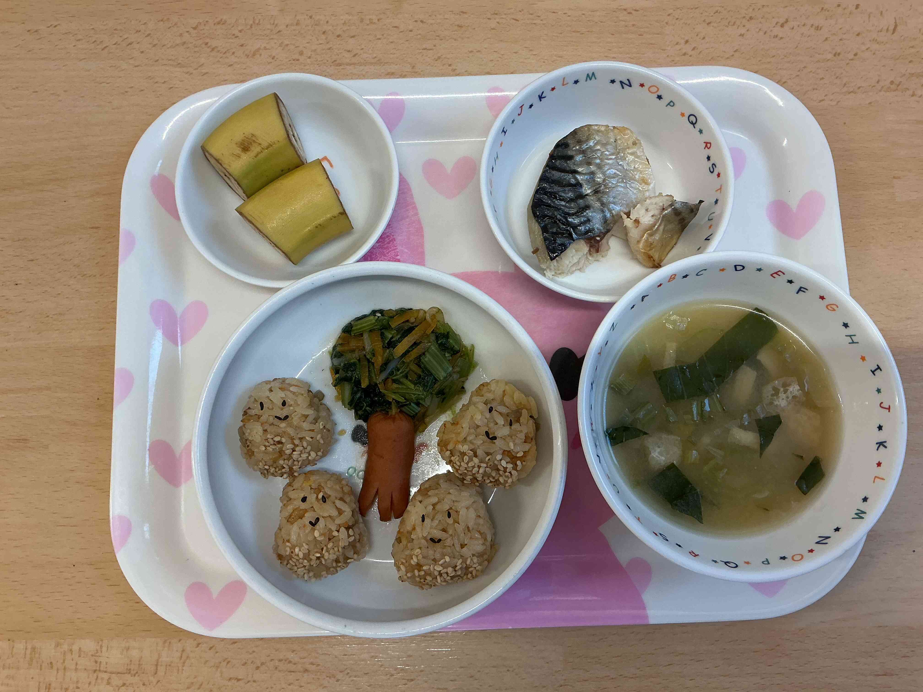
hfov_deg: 61.7
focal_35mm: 29
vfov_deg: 48.2
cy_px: 346
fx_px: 773
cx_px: 462
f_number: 1.8
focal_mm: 3
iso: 50
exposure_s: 1/100
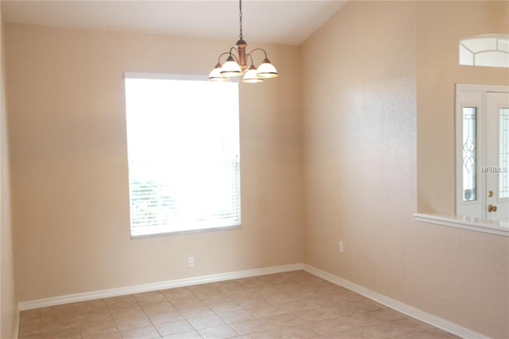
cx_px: 254
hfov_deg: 57.2
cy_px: 170
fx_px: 466
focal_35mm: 33
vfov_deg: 39.9
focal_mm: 22
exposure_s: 1/40
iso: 400
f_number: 3.5
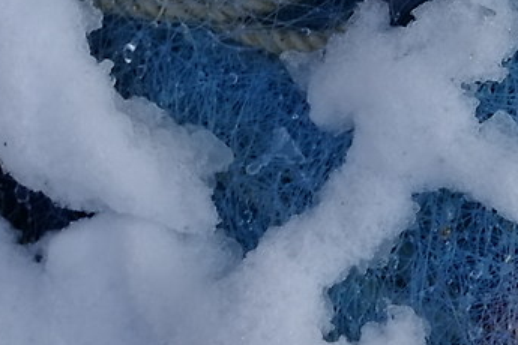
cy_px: -237
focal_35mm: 285
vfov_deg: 4.8
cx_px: 1335
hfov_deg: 6.8
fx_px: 4101
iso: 200
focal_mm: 27
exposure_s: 1/350
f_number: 7.1
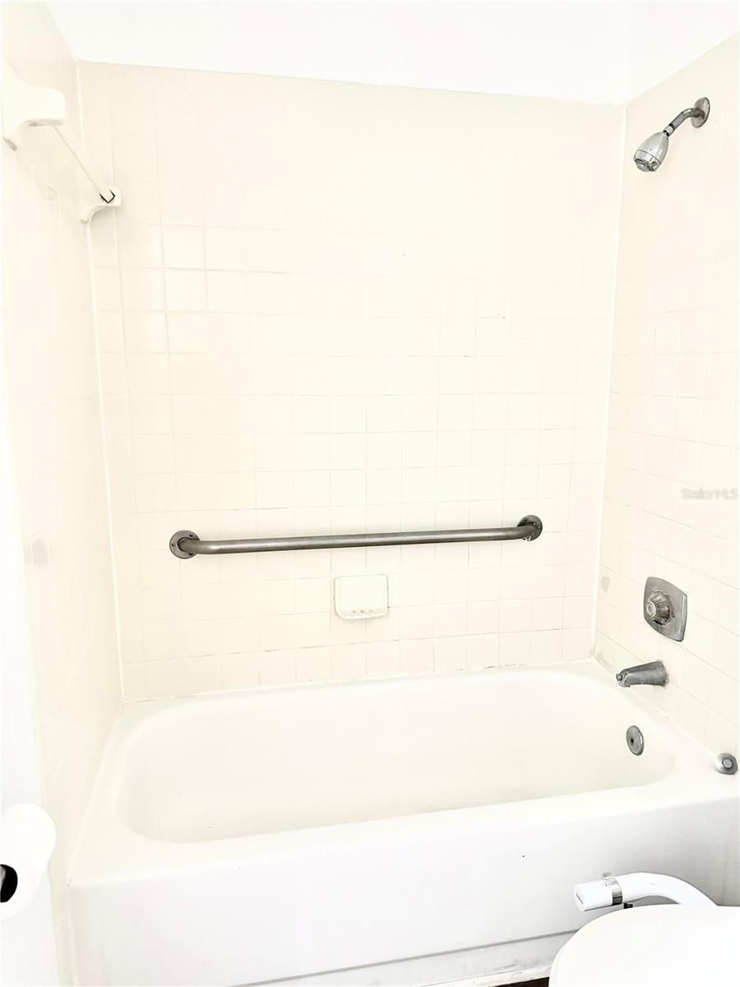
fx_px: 684
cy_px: 494
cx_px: 370
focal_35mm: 24
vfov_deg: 71.6
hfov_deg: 56.8
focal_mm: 6.76
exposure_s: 1/60
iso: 640
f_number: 1.78
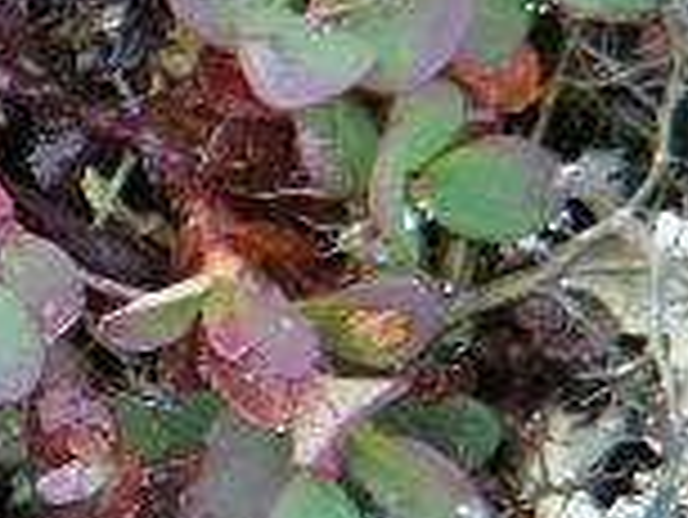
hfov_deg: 2.4
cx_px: -270
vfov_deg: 1.8
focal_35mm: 827
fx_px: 16450
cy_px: 320
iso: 75
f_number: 2.8
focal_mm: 26.3
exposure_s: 1/60
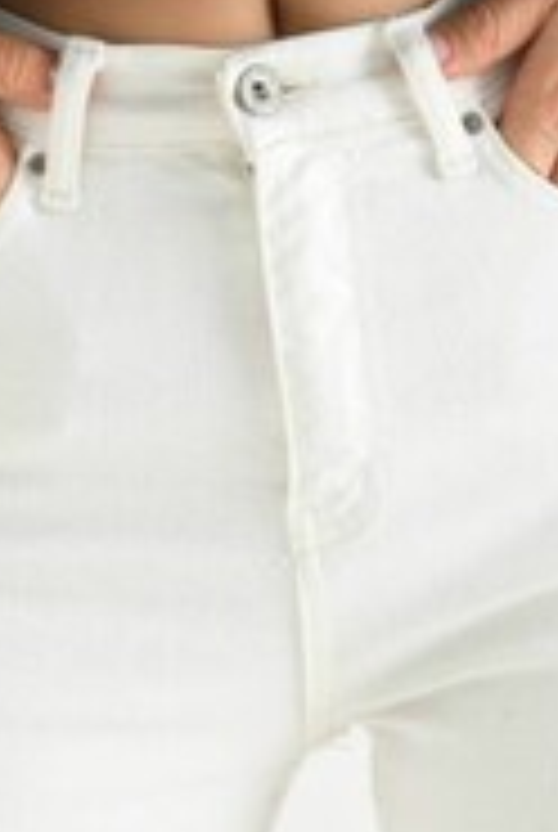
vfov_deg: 7.6
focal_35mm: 263
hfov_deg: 5.2
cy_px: -540
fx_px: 6092
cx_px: 117
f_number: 5.6
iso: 160
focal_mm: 65
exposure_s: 1/125
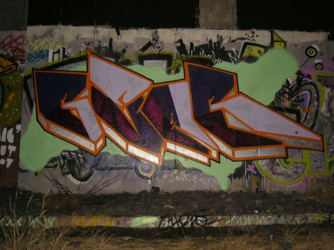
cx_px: 167
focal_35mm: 38
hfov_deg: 49.0
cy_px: 125
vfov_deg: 37.7
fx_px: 367
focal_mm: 6.3
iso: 400
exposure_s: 1/60
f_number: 2.9
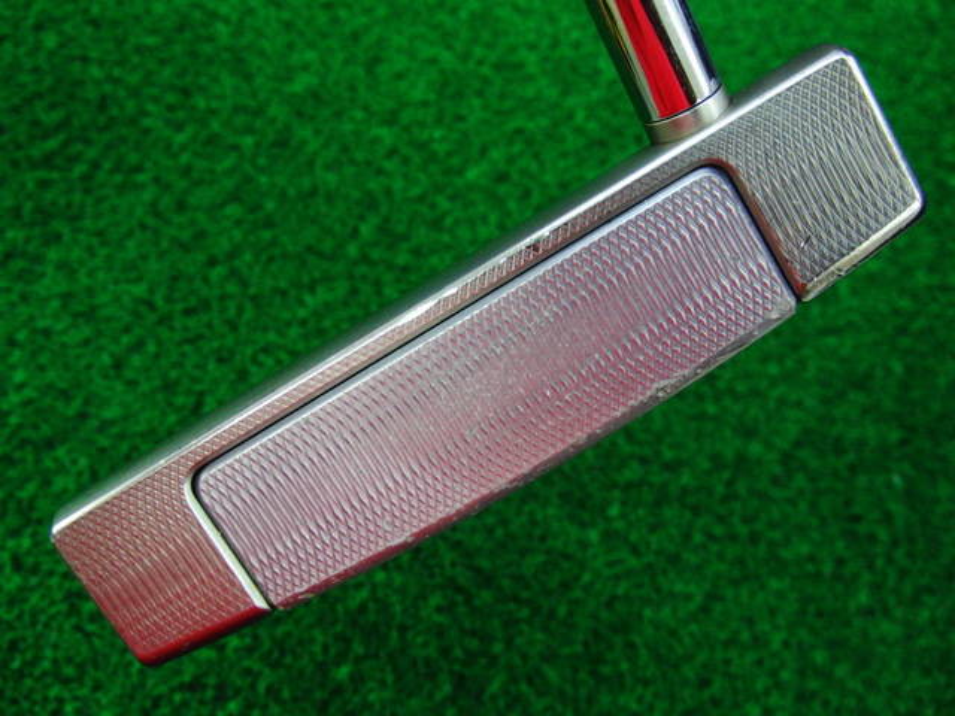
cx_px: 478
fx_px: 1021
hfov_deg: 50.1
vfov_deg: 38.7
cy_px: 358
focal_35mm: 37
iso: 400
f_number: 3.6
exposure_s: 1/50
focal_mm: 6.42
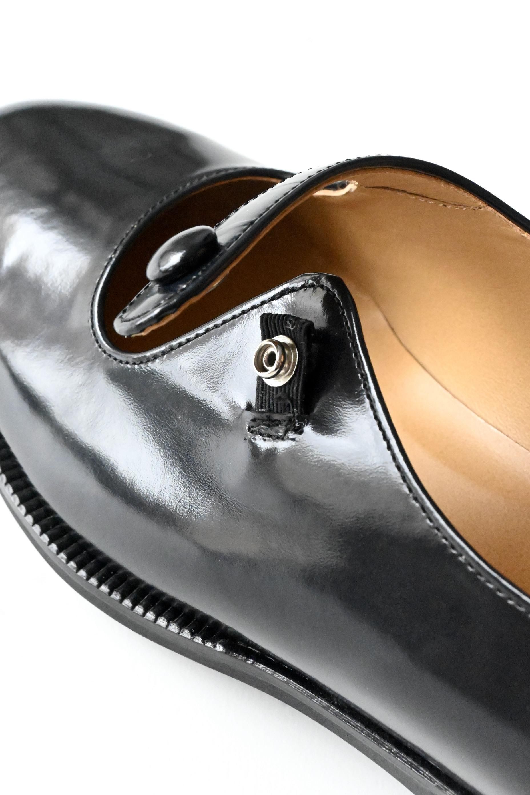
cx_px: 265
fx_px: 1424
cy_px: 398
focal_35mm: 64
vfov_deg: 31.2
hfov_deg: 21.1
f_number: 13
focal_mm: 43
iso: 12800
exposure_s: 1/640
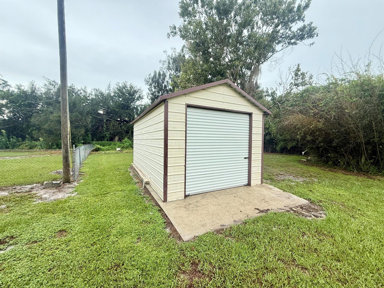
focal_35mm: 14
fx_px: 155
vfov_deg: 85.7
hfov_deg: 102.1
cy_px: 144
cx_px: 192
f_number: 2.2
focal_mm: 2.22
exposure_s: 1/139
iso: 50
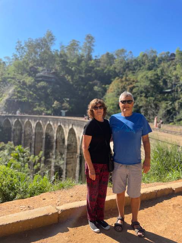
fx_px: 182
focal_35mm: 26
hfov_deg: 53.1
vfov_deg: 67.3
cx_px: 91
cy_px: 122
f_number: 1.6
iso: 50
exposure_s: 1/2053
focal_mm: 4.2
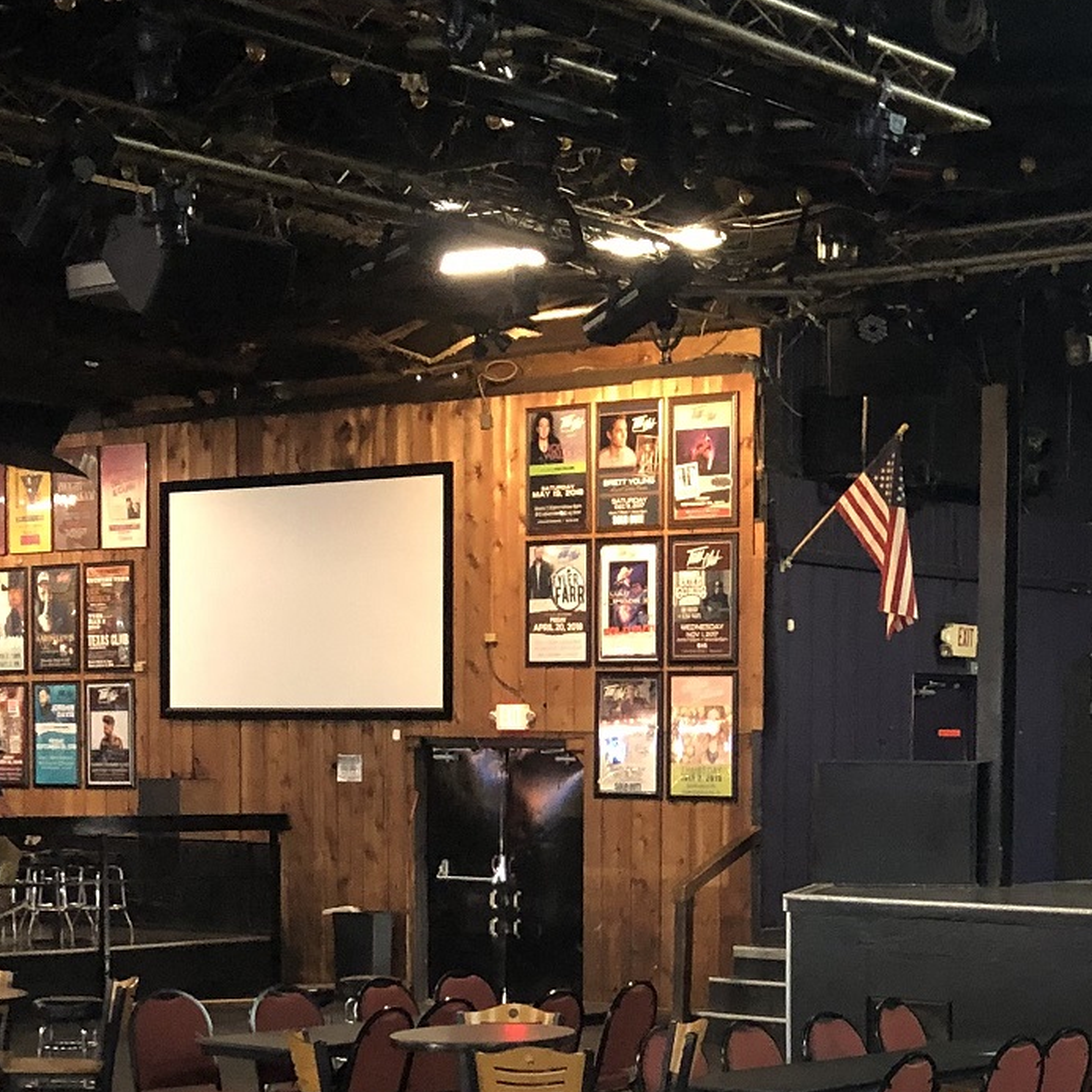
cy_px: 919
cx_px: 927
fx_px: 2570
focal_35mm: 72
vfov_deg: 23.5
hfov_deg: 23.5
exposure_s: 1/4
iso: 125
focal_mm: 3.99
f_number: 1.8
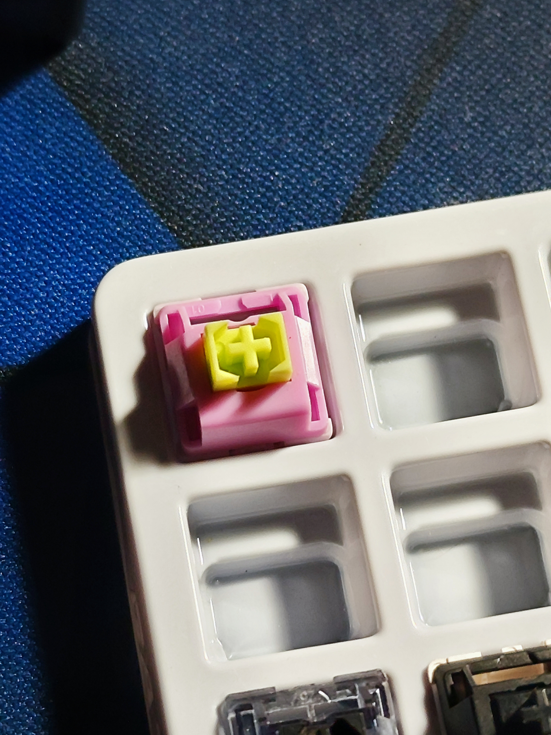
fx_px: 488
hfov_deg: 58.9
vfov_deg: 73.9
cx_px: 276
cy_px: 368
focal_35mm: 23
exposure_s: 1/87.6
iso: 835
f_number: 1.69
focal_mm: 7.01
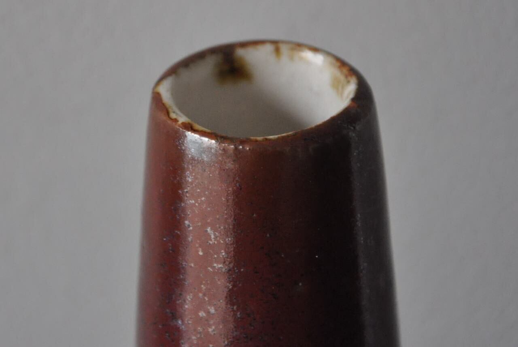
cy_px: 174
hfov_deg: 13.0
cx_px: 259
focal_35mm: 158
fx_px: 2268
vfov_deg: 8.7
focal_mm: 105
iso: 1600
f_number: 5.6
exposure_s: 1/80
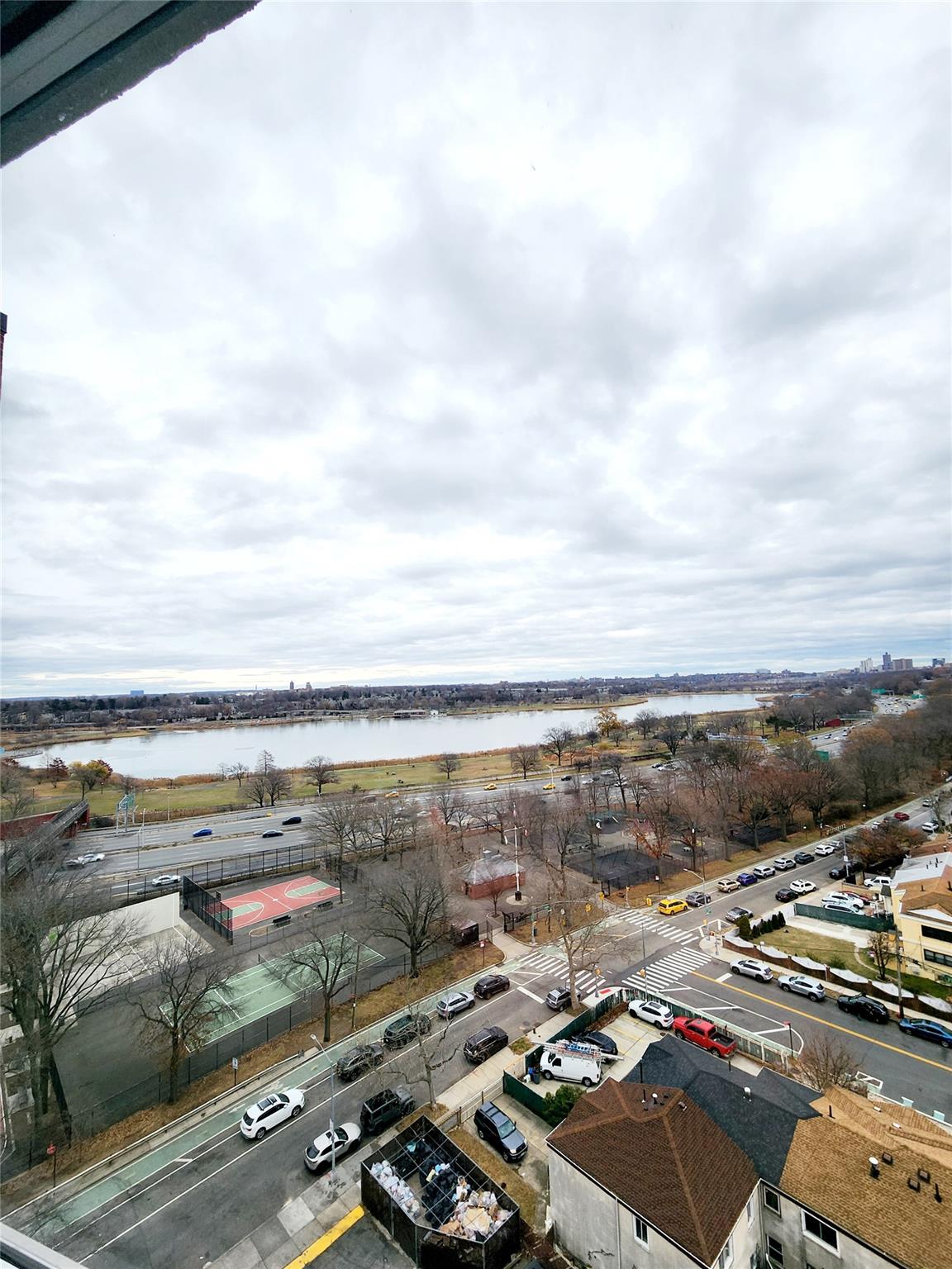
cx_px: 476
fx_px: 477
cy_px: 634
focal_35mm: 13
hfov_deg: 89.9
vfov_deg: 106.2
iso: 50
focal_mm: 2.2
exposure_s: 1/769
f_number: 2.2
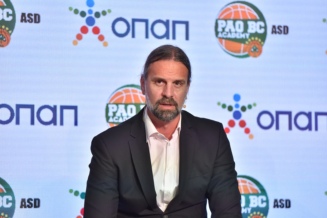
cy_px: 109
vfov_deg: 7.2
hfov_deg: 10.8
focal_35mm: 190
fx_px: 1727
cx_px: 164
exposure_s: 1/400
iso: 2000
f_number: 4
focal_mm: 190
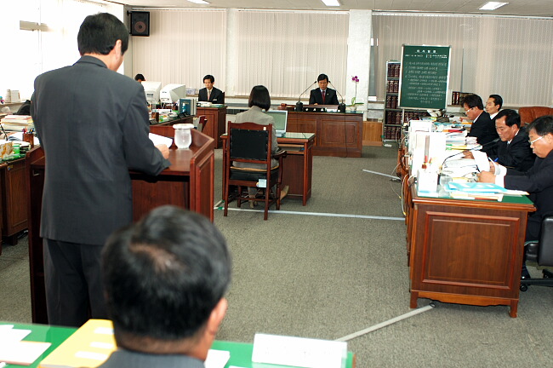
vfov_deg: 31.8
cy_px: 184
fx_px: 645
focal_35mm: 42
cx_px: 276
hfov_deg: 46.4
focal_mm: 28
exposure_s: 1/60
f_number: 3.3
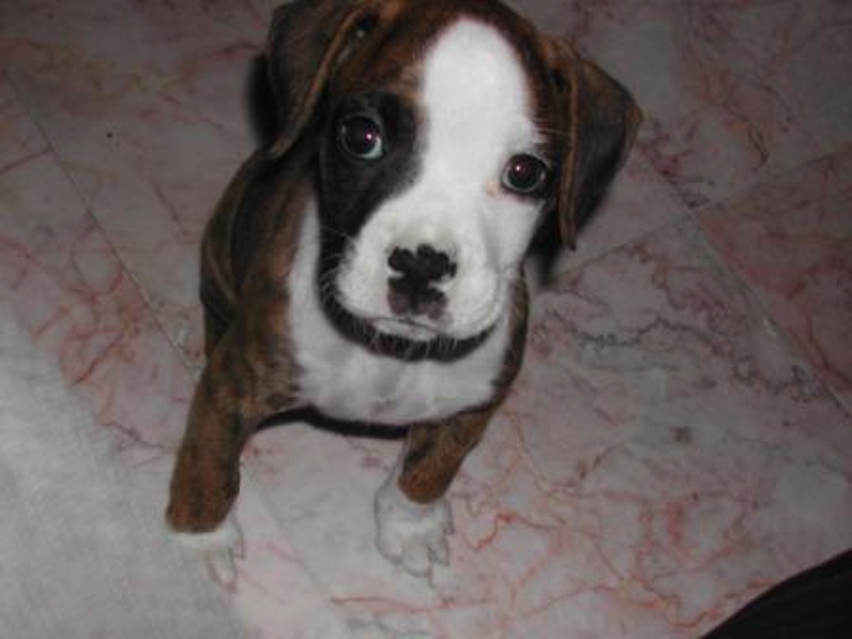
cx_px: 426
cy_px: 320
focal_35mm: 57
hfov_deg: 33.8
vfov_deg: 25.7
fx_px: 1403
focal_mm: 12.2
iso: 100
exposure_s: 1/60
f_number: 9.2
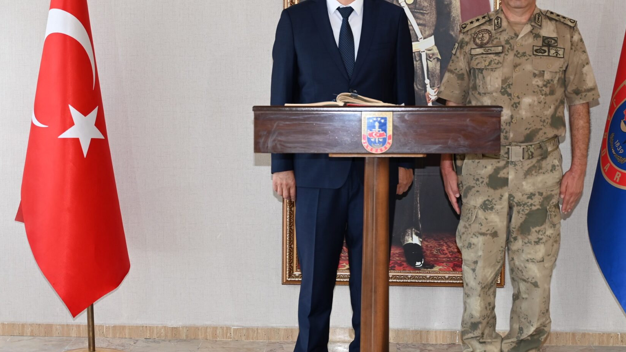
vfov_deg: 16.8
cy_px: 161
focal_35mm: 72
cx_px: 311
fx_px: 1195
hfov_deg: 29.4
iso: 450
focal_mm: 44
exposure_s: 1/60
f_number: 4
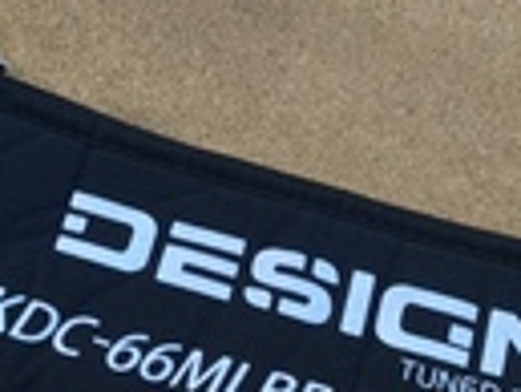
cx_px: 20
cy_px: 73
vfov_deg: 10.3
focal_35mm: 144
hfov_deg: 13.5
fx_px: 2169
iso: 64
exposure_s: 1/30
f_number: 2.4
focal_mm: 3.3
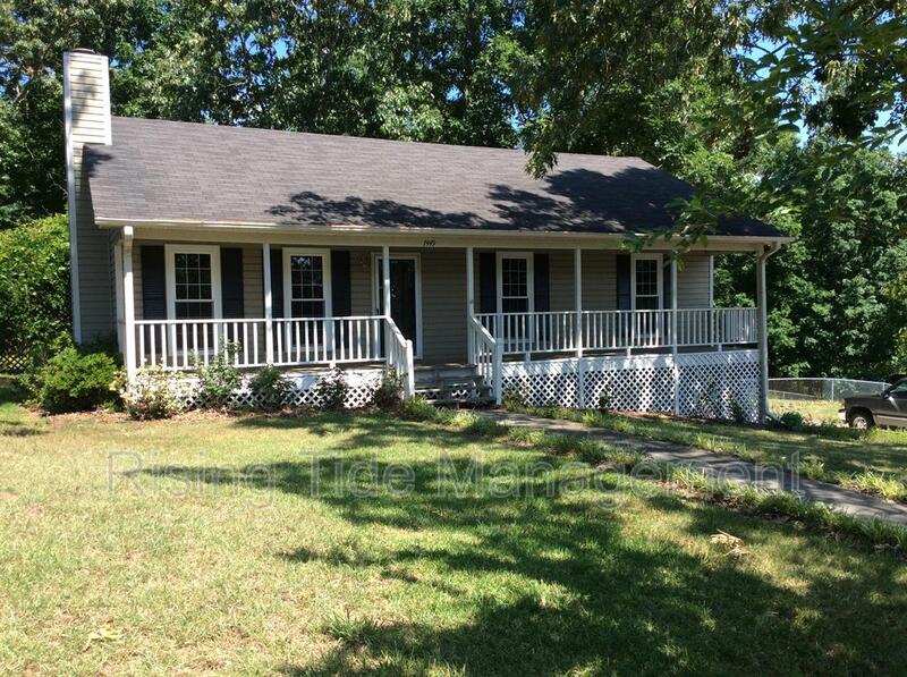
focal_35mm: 32
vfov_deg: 44.0
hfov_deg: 56.9
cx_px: 454
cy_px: 338
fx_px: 837
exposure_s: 1/572
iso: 32
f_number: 2.4
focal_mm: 3.3
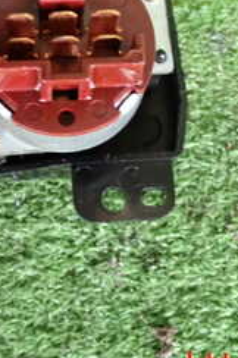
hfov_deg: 16.6
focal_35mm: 82
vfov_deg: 24.3
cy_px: 54
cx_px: 78
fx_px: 815
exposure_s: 1/25
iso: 800
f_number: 2.4
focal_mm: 5.79
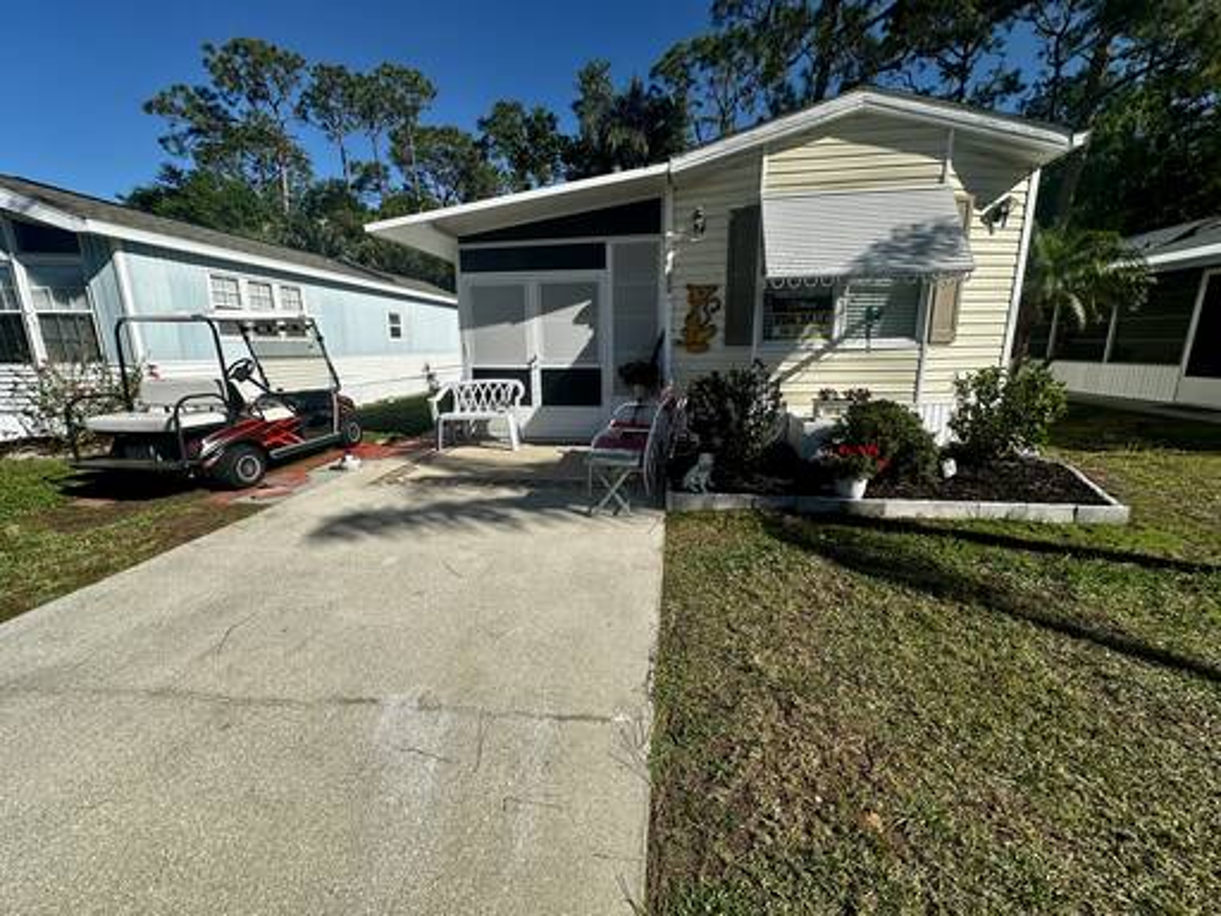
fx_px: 494
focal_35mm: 14
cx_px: 610
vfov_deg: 85.7
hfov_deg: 102.1
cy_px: 458
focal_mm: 2.22
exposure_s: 1/2451
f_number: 2.2
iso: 50
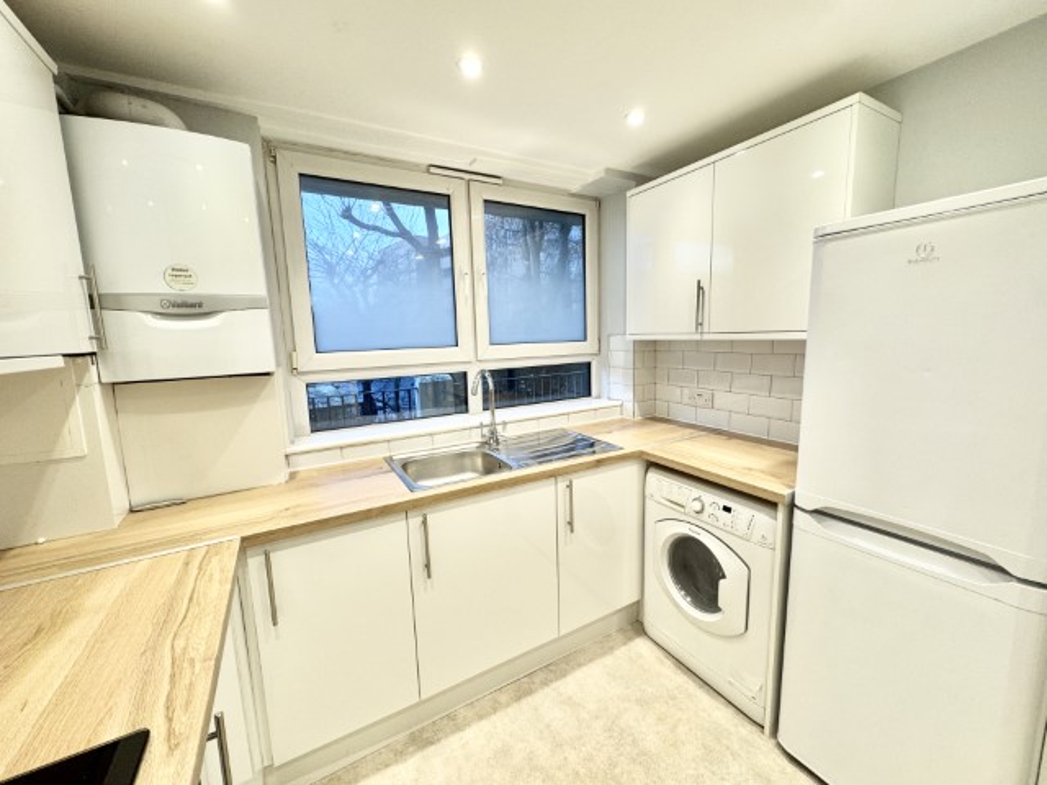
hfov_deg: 102.1
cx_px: 524
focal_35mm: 14
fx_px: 423
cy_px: 392
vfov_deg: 85.7
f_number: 2.2
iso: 100
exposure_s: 1/100
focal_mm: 2.22
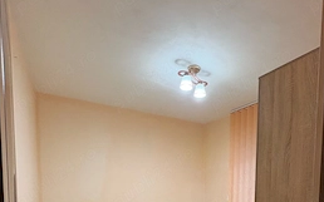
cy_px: 193
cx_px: 178
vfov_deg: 46.1
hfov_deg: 77.0
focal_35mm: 23
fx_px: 203
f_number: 2.2
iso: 160
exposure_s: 1/100
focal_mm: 2.22
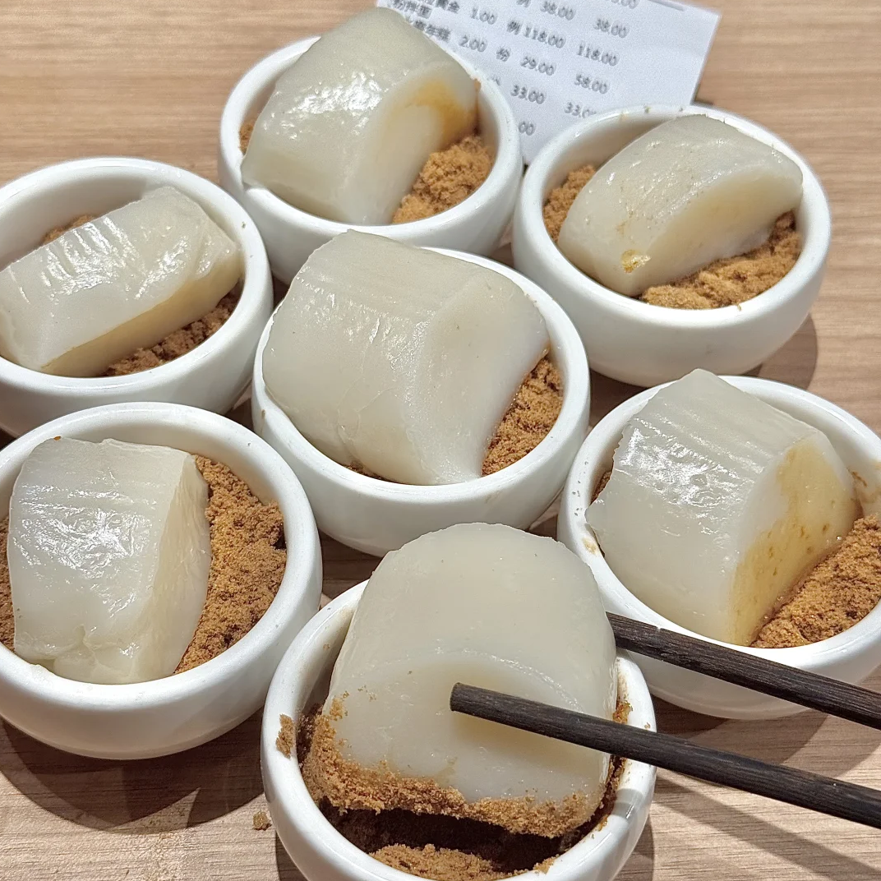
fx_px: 1641
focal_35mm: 57
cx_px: 438
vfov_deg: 30.0
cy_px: 442
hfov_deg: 30.0
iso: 125
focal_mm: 6.76
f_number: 1.78
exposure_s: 1/747
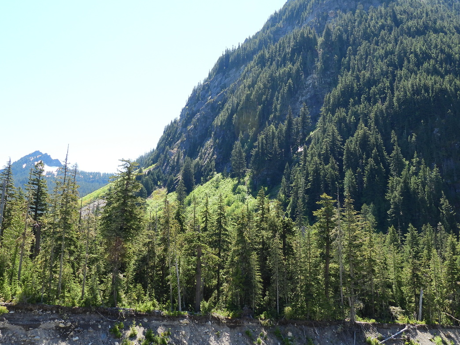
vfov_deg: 38.6
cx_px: 247
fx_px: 492
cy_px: 188
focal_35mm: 37
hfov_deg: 50.1
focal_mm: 5.4
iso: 100
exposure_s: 1/400
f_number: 3.2
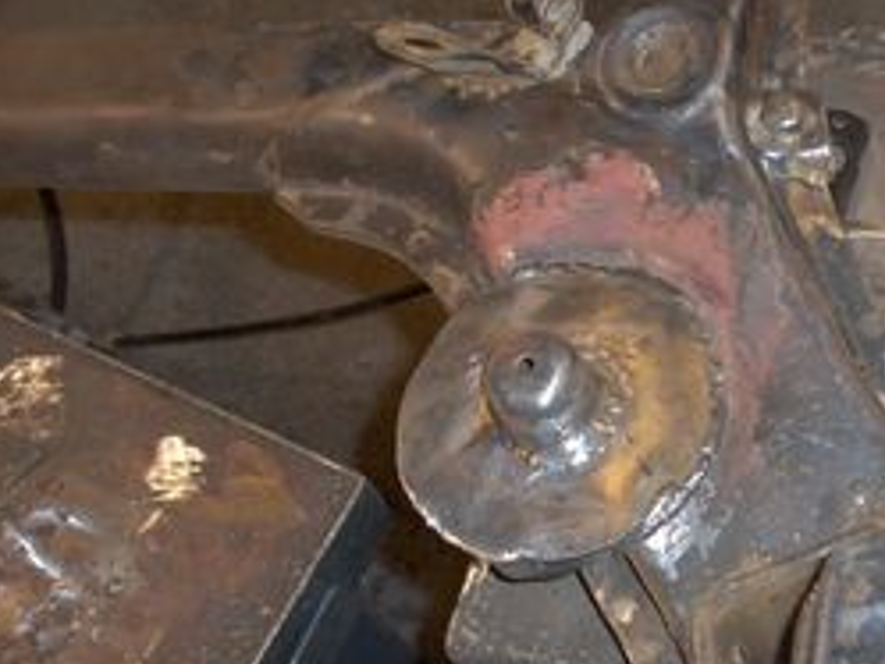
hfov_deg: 41.2
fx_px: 1151
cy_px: 383
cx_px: 633
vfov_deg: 32.2
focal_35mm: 45
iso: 52
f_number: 2.8
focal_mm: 5.8
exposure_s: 1/60
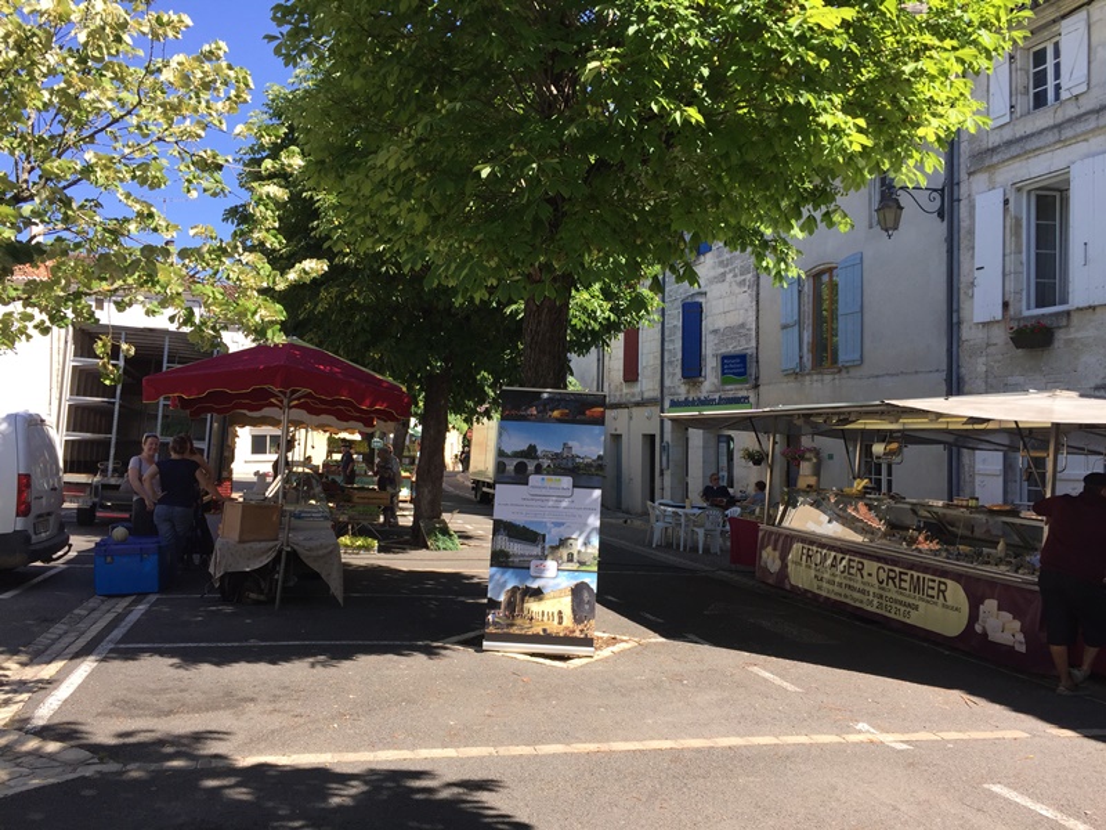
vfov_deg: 48.2
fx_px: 927
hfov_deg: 61.7
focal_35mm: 29
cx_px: 553
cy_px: 415
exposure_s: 1/860
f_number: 2.2
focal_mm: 4.15
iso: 32
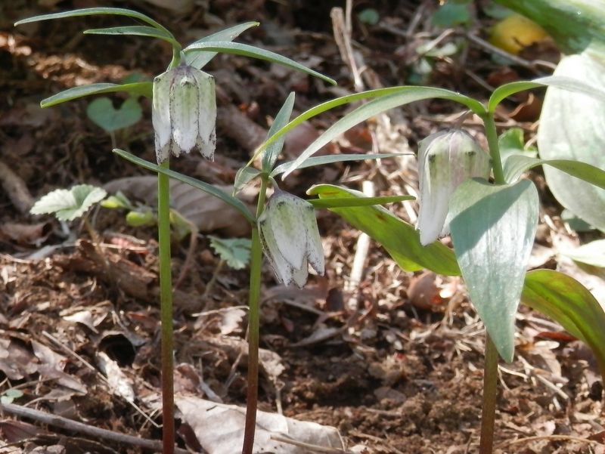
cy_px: 227
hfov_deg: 17.0
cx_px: 302
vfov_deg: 12.8
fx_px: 2029
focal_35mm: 116
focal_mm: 20.9
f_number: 5.2
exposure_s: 1/125
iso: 200
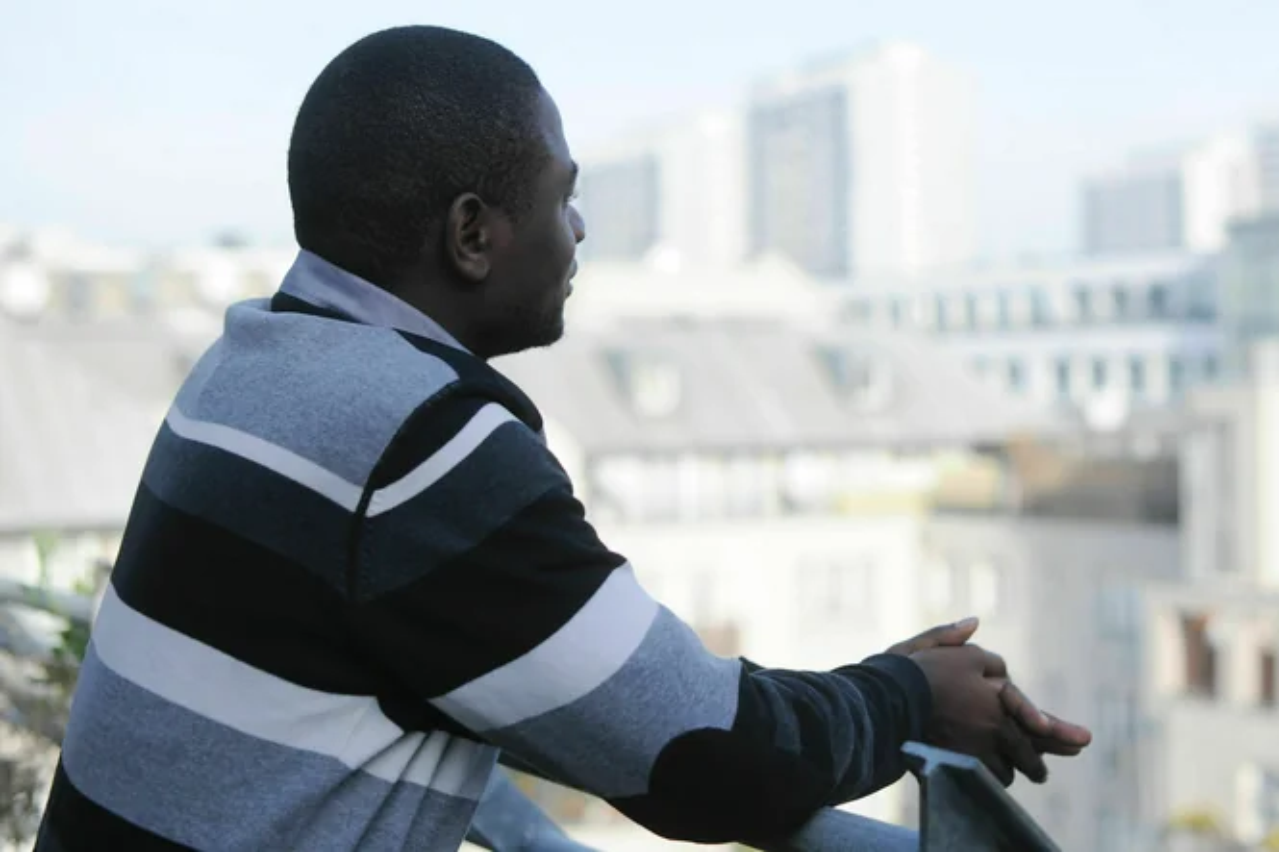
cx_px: 640
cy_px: 426
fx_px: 1776
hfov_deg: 39.6
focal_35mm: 50
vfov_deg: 27.0
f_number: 2.8
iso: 400
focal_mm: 50
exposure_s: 1/3200
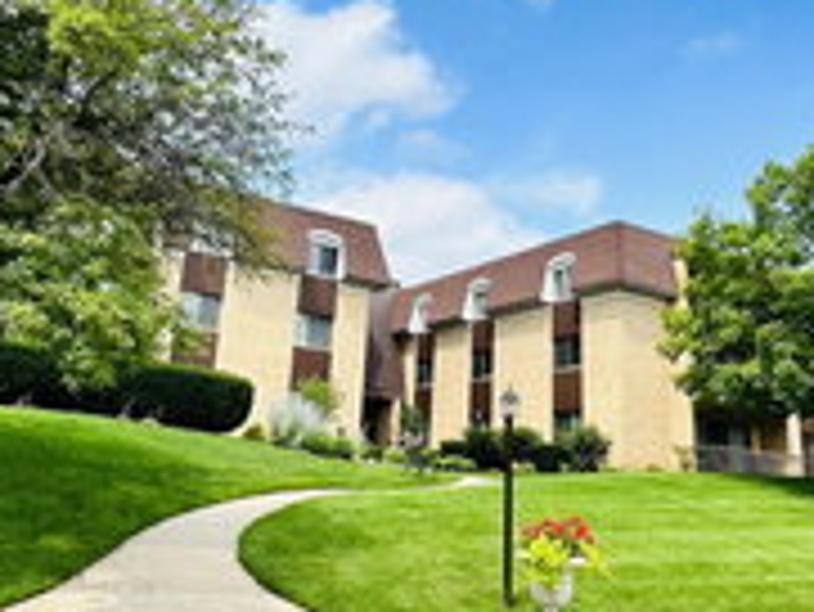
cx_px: 353
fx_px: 777
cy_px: 256
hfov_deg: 55.1
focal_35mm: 33
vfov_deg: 42.9
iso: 40
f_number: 2.2
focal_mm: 2.22
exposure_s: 1/749
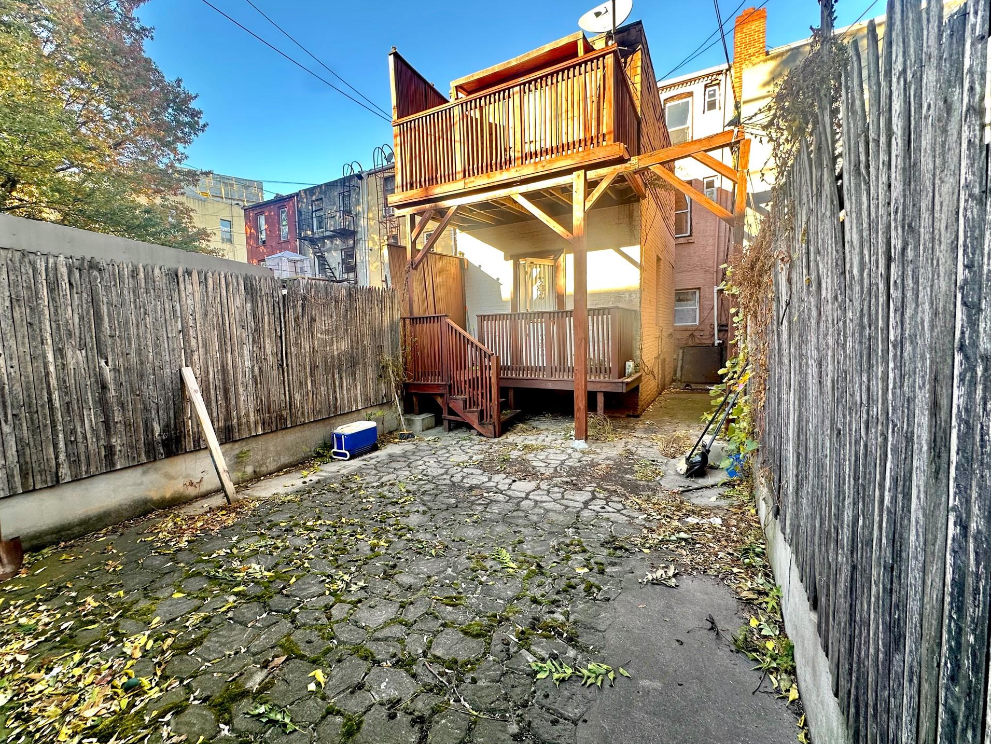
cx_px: 463
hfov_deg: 98.0
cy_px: 365
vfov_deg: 81.8
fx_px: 430
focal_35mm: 15
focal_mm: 2.22
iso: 50
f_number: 2.2
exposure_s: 1/99
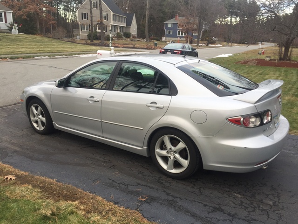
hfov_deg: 61.7
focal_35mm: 29
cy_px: 112
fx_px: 250
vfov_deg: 48.2
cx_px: 149
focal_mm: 4.15
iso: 32
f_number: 2.2
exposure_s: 1/60
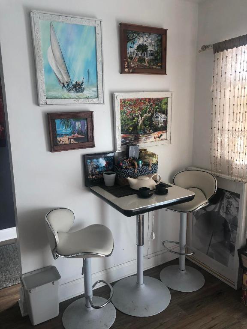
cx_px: 124
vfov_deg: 63.4
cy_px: 164
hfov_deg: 49.7
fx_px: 266
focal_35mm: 28
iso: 40
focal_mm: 4
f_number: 1.8
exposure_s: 1/120
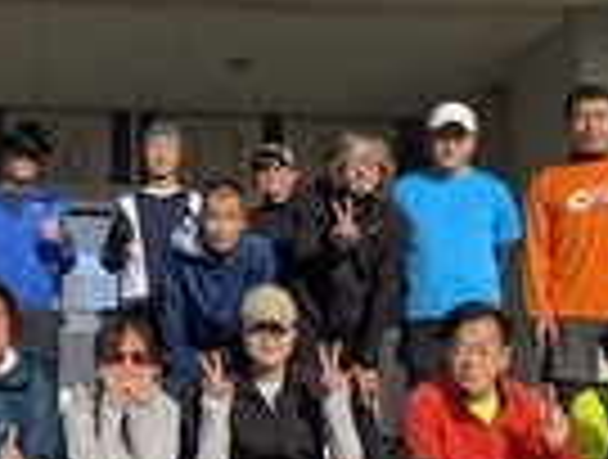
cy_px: 194
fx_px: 1092
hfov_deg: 29.8
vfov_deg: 23.7
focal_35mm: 62
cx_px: 59
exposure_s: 1/2347
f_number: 2.2
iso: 44
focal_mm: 2.74
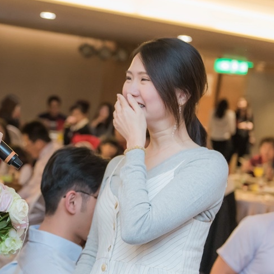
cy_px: 128
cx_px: 32
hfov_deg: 19.2
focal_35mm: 89
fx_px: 797
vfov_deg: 19.5
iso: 2000
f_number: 3.2
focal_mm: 50
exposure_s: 1/200
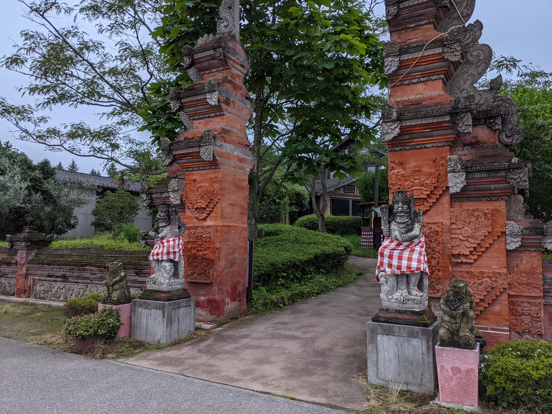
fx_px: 431
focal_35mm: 27
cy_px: 207
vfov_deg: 51.4
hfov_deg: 65.3
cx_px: 276
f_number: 1.73
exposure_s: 1/47.2
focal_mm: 4.38
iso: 57
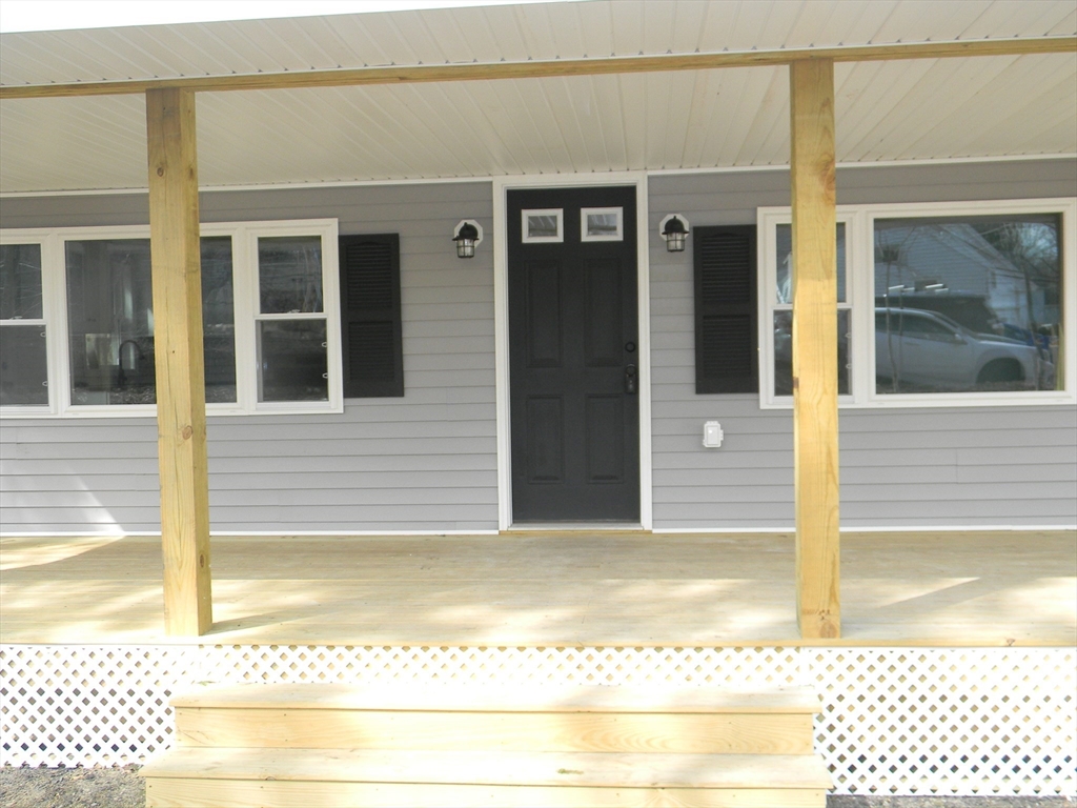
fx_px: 1120
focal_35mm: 36
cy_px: 404
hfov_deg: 51.4
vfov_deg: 39.7
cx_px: 538
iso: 112
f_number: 3.7
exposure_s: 1/194
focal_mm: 6.4
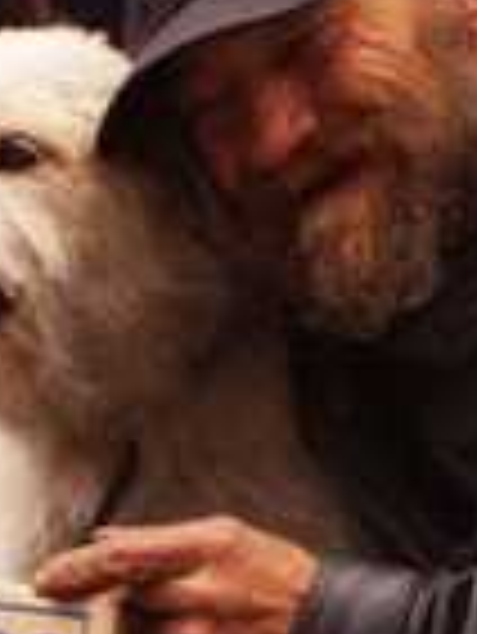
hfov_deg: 4.1
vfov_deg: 5.5
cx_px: 72
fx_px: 6589
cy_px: 573
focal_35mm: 359
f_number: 9
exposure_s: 1/125
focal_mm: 55
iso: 100
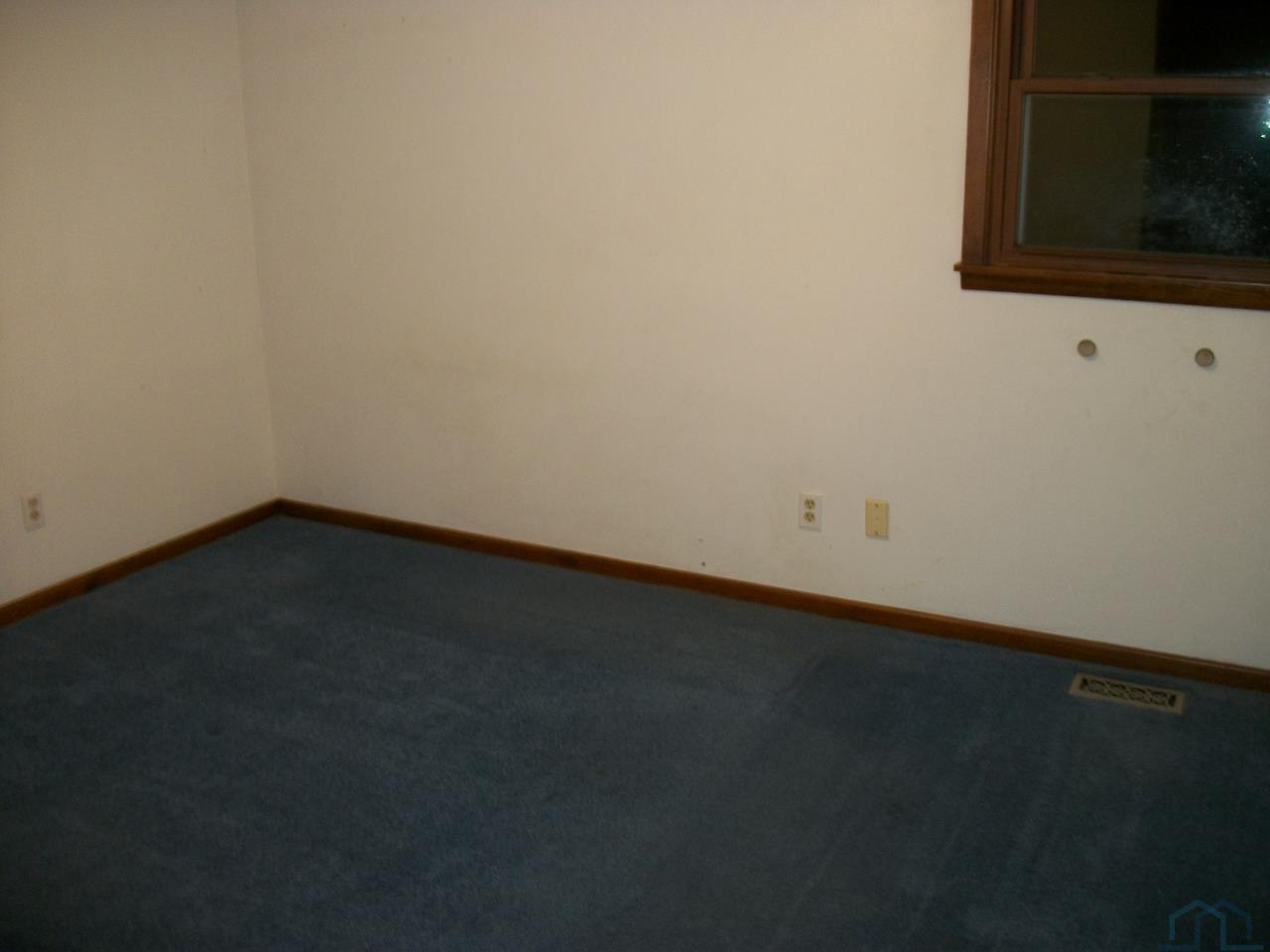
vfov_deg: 44.2
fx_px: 1174
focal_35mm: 32
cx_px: 635
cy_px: 476
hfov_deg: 56.8
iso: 160
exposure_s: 1/30
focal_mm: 5.7
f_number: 2.9
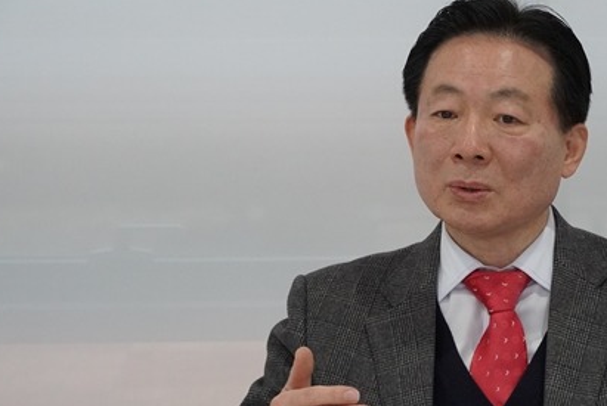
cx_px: 428
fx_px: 1890
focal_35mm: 112
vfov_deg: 12.2
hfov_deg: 18.2
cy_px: 274
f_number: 5
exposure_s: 1/160
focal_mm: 48
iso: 4000
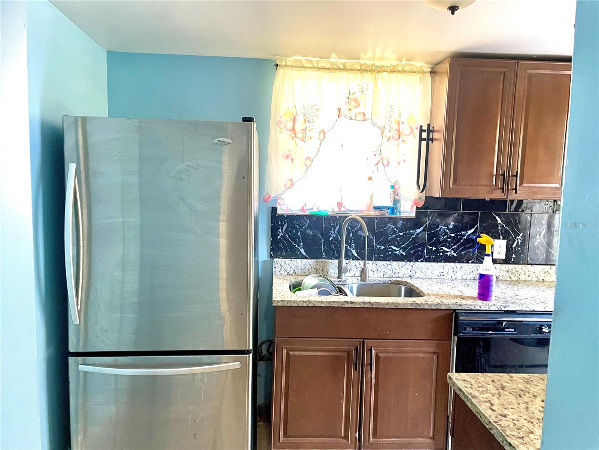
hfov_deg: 67.3
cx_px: 300
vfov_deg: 53.1
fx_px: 450
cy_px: 225
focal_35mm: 26
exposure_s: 1/60
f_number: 1.6
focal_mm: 4.2
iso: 200
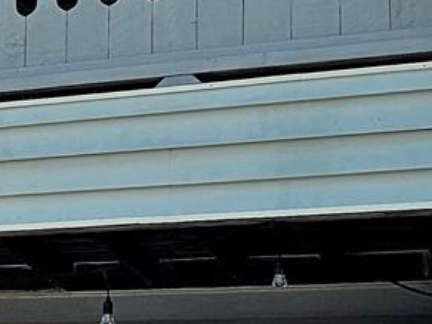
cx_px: -460
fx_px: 1572
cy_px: 266
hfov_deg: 13.3
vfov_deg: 11.7
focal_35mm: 126
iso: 20
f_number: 1.7
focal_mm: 6.3
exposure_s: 1/1111
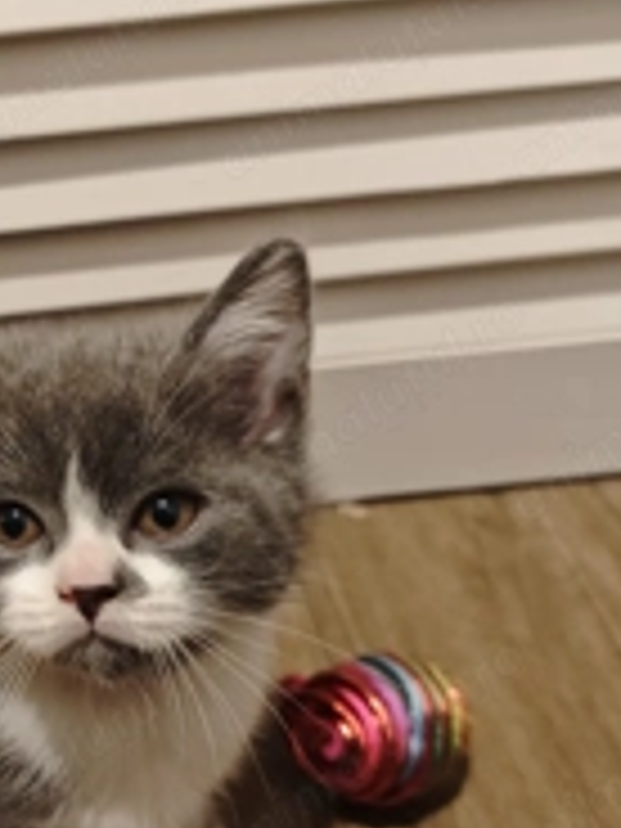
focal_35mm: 50
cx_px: -36
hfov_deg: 27.1
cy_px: 486
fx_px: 1196
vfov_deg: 38.1
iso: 1000
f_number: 1.62
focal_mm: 6.55
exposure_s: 1/33.6
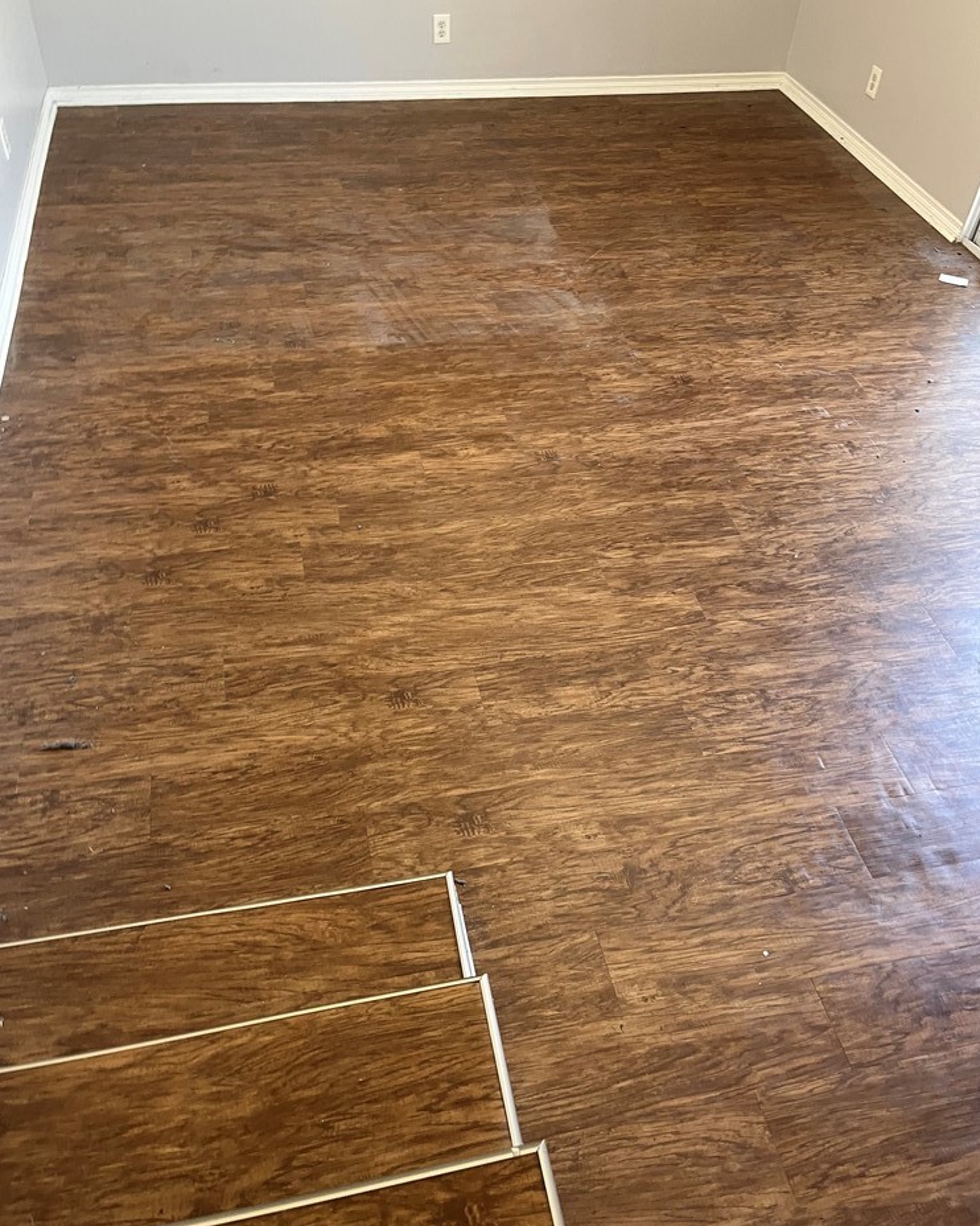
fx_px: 1015
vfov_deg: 62.2
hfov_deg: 51.5
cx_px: 489
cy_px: 588
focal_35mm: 28
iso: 160
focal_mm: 5.1
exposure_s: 1/60
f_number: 1.6
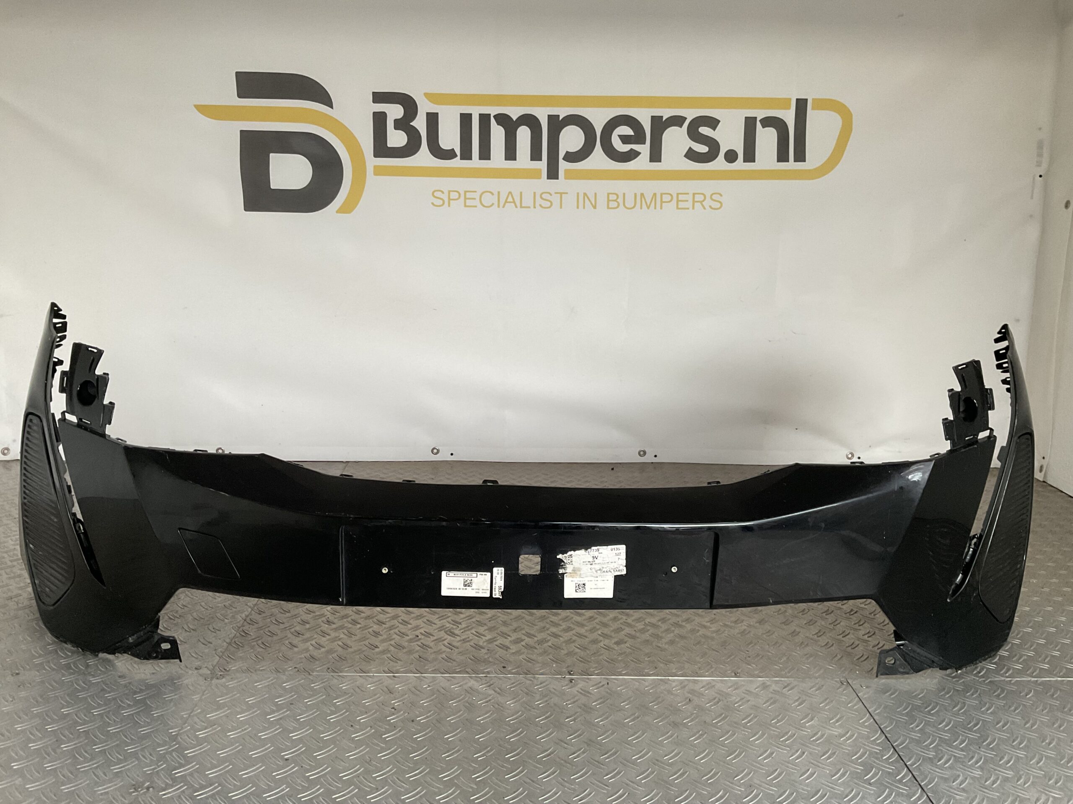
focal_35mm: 29
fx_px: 899
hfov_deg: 61.7
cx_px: 536
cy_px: 402
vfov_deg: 48.2
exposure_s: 1/60
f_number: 1.8
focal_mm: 3
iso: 100
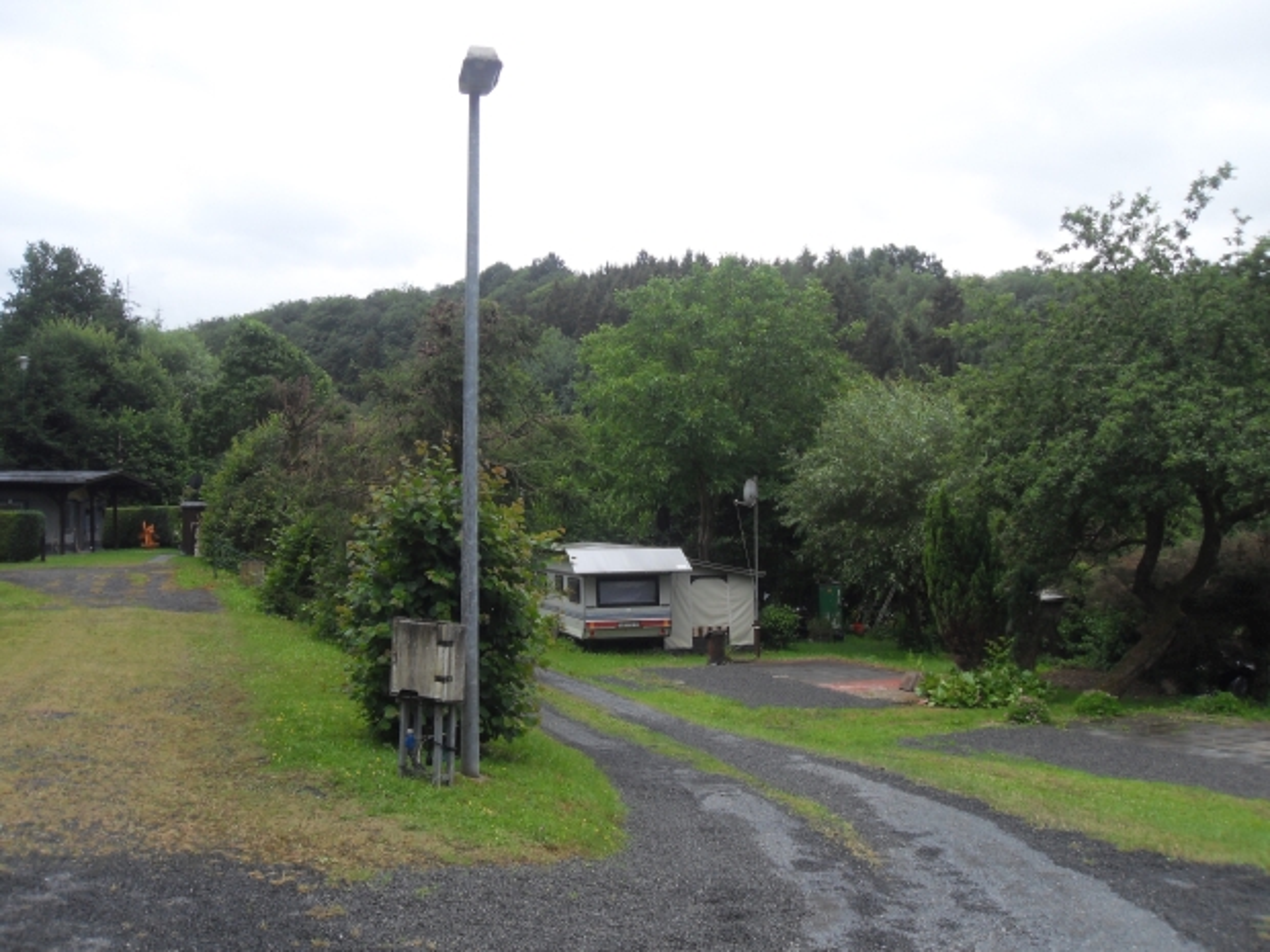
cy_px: 476
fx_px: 1284
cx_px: 635
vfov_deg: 40.7
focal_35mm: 35
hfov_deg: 52.6
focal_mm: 6.3
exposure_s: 1/90
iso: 80
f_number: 8.2
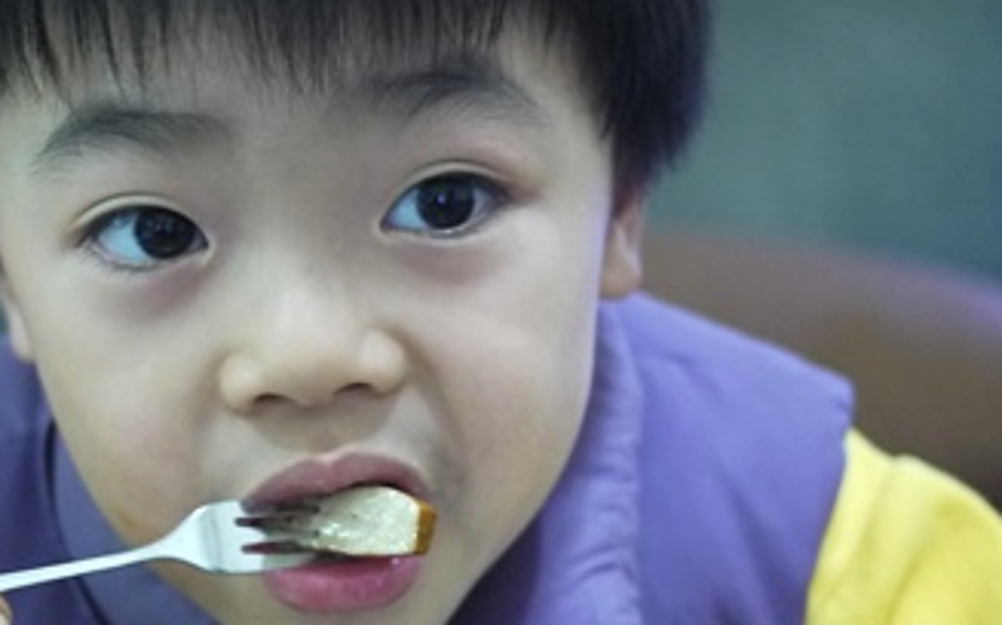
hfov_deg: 24.8
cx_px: 328
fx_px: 2265
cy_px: 579
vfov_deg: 15.5
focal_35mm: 83
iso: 800
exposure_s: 1/40
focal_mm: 20
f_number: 1.7
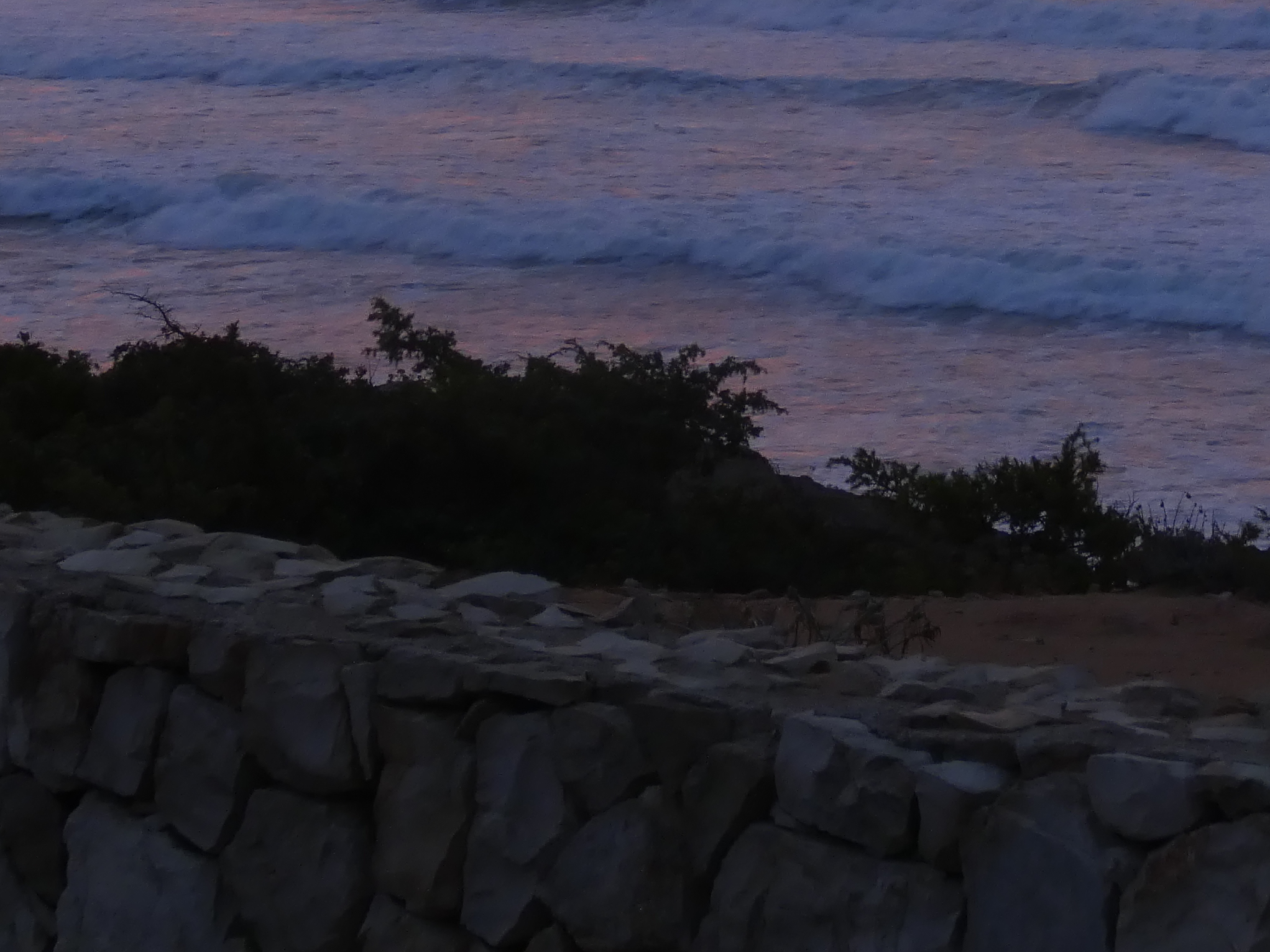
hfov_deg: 15.5
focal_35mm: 127
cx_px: 845
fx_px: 4659
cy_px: -54
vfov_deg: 11.5
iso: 200
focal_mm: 9.5
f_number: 3.9
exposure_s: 1/20
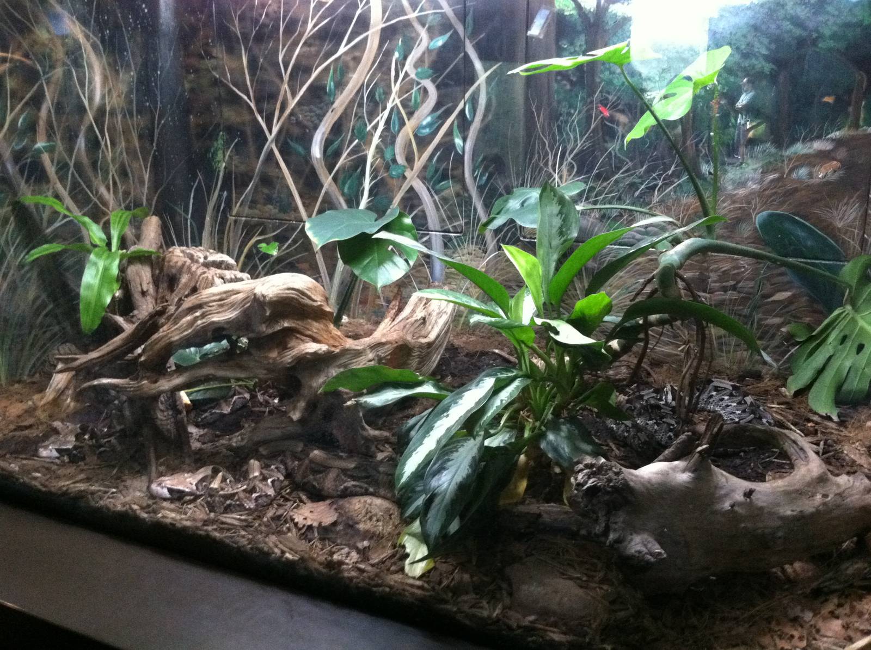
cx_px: 436
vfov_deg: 40.6
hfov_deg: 52.7
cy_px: 325
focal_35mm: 35
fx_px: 879
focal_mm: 3.85
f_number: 2.8
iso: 640
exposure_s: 1/15
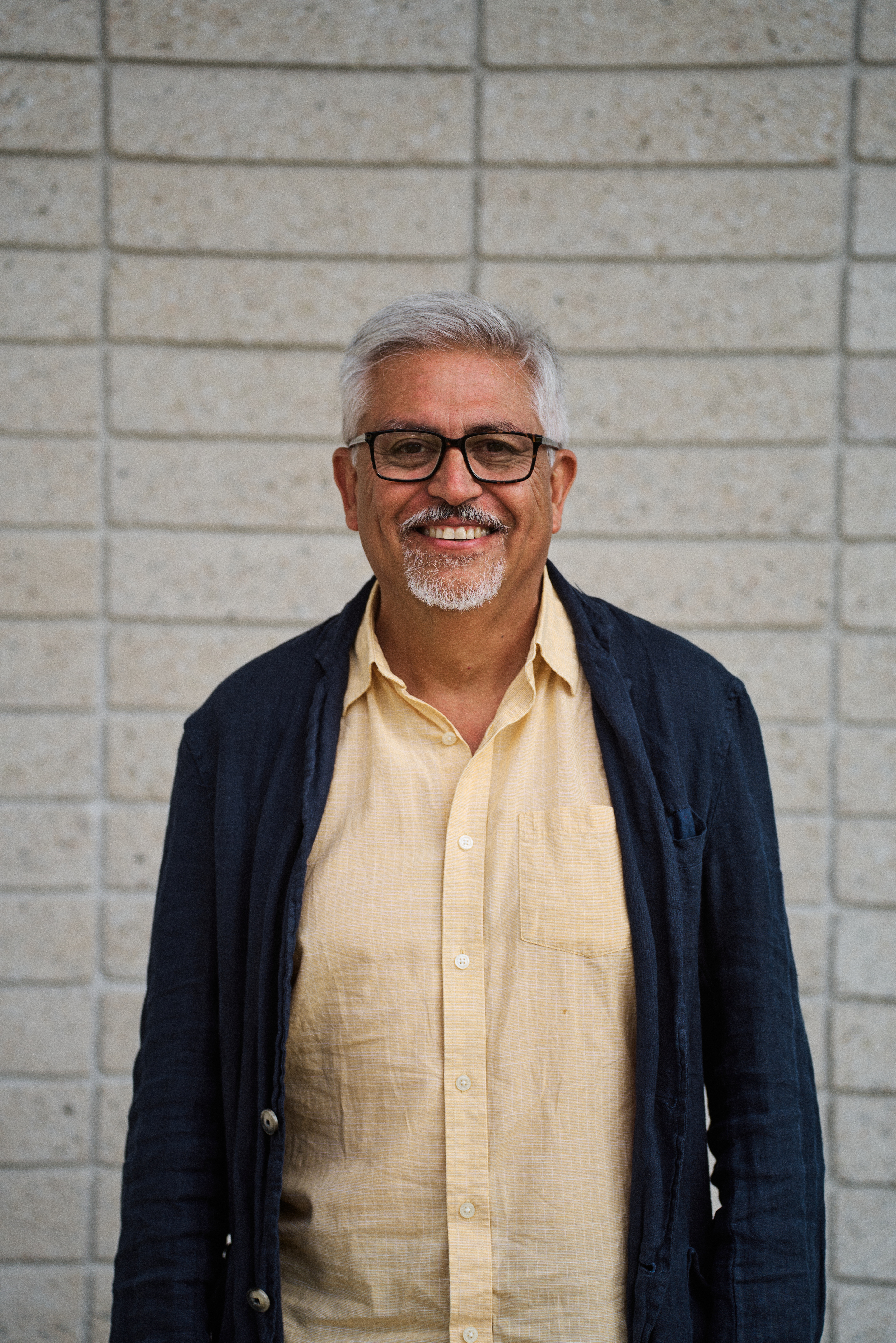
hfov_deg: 15.9
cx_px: 448
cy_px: 672
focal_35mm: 86
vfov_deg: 23.6
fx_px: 3210
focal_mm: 86
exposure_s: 1/250
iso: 125
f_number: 2.8
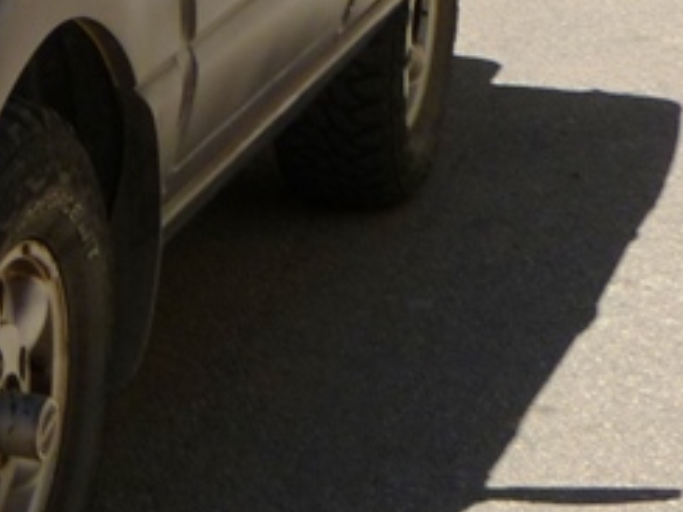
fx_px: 3236
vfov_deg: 8.9
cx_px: -579
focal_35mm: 164
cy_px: -120
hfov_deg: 11.2
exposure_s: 1/1000
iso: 80
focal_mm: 6.9
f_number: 3.7
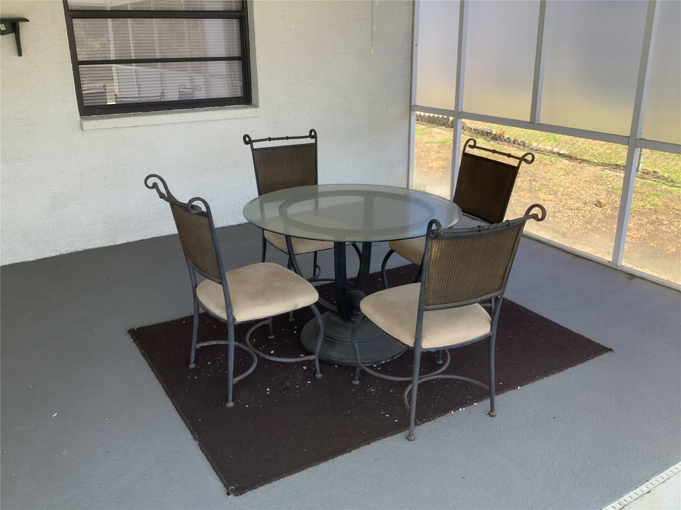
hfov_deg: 58.4
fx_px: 610
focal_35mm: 31
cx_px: 340
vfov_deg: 45.4
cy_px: 255
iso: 50
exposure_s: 1/120
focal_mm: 3.3
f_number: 2.4
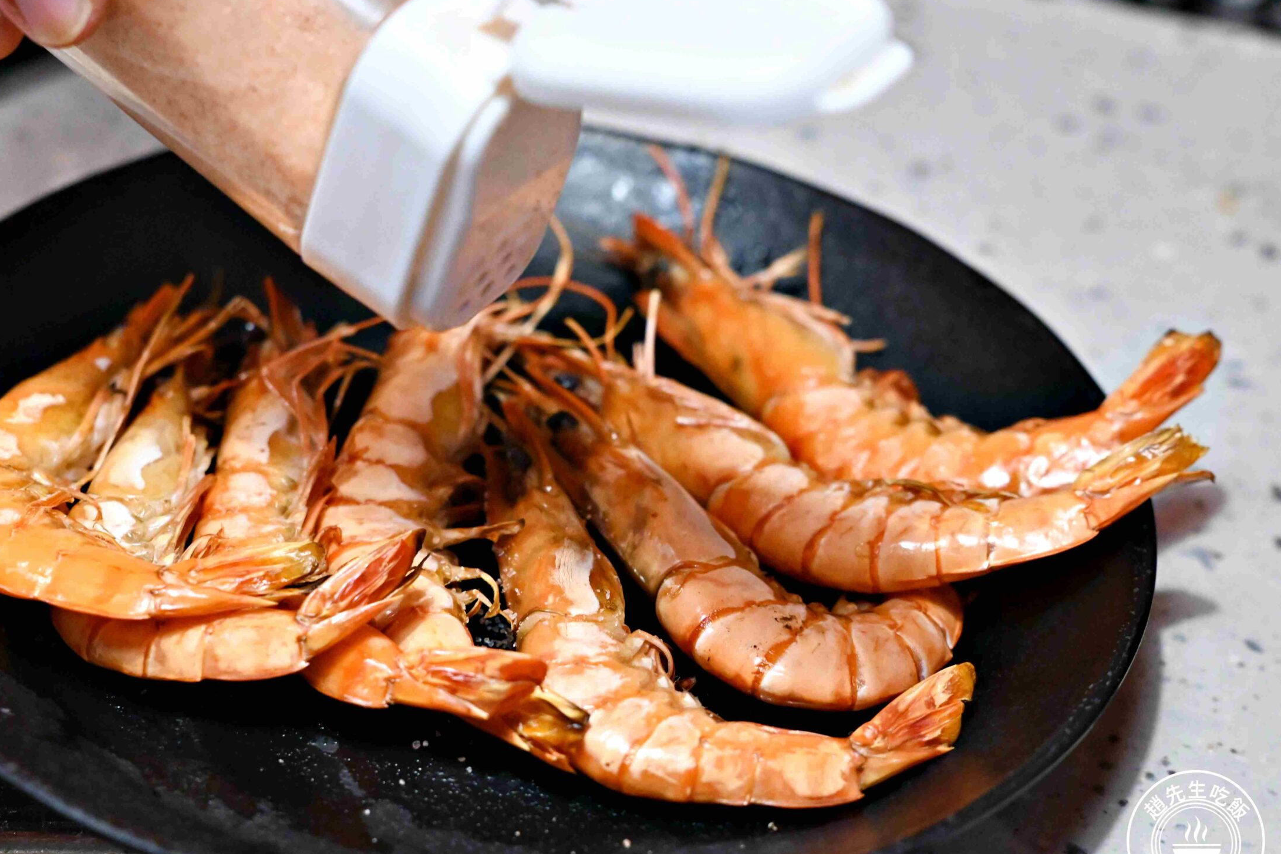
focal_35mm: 88
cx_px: 548
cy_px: 455
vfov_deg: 15.5
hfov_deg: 23.1
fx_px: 3131
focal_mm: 50
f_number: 3.2
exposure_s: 1/160
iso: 3600
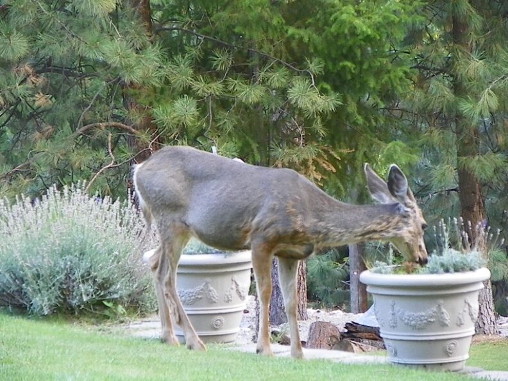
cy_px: 190
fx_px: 3786
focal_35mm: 258
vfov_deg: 5.8
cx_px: 254
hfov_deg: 7.7
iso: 640
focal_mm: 45.8
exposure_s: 1/125
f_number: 4.5
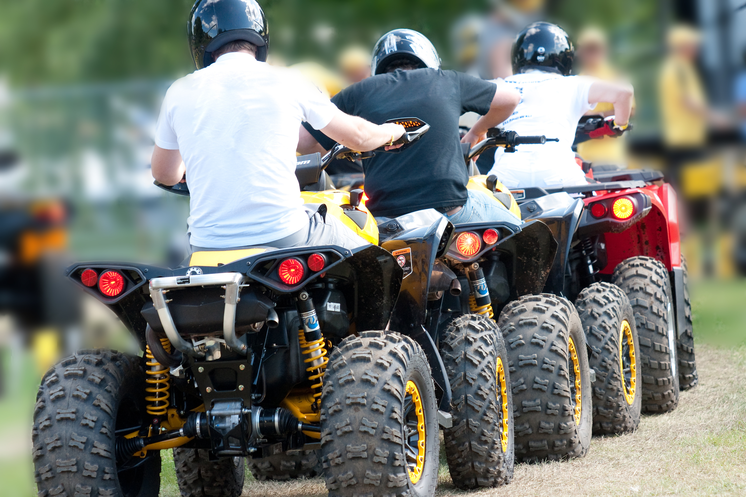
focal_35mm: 202
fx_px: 4196
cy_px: 248
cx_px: 373
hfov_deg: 10.2
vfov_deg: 6.8
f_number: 4.5
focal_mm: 135
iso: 400
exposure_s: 1/400
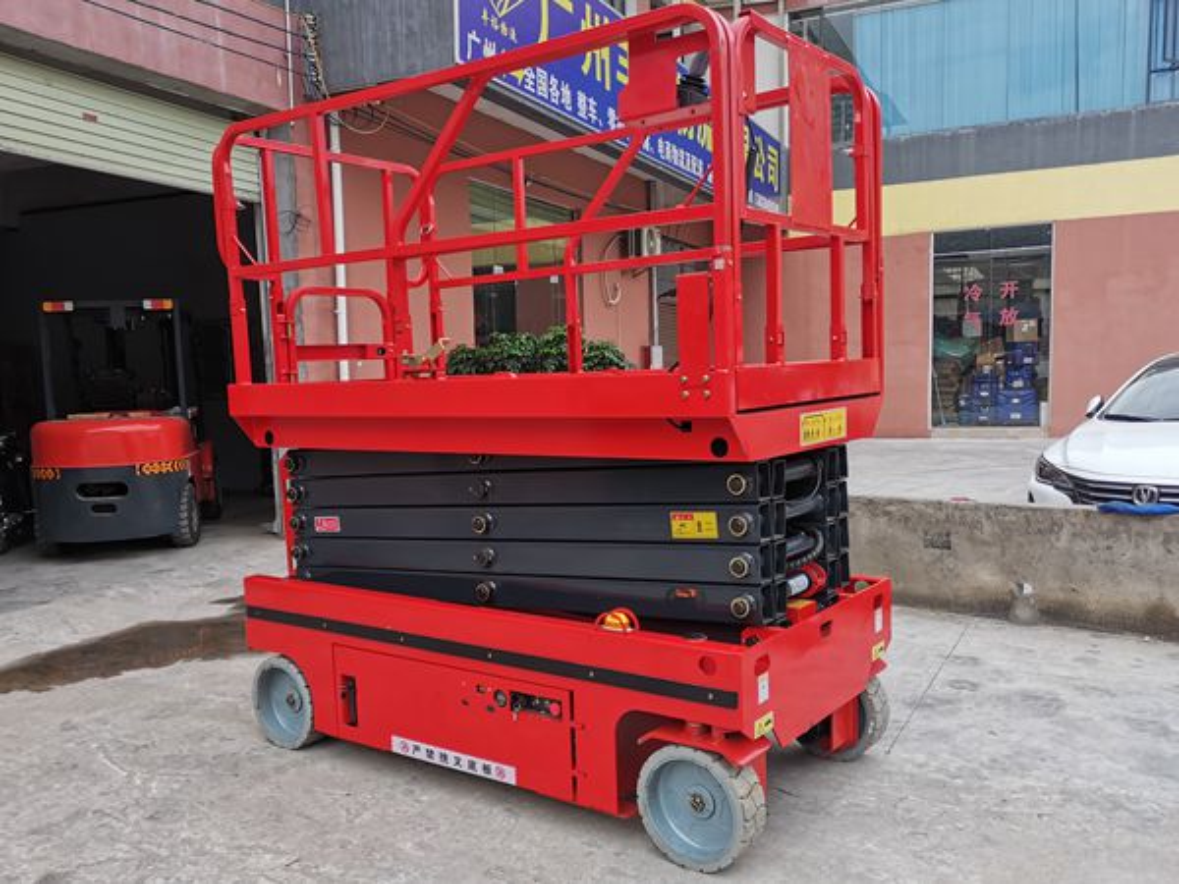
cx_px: 590
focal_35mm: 26
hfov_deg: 67.3
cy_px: 442
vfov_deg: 53.1
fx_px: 886
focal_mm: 4.75
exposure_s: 1/166
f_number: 1.8
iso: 50
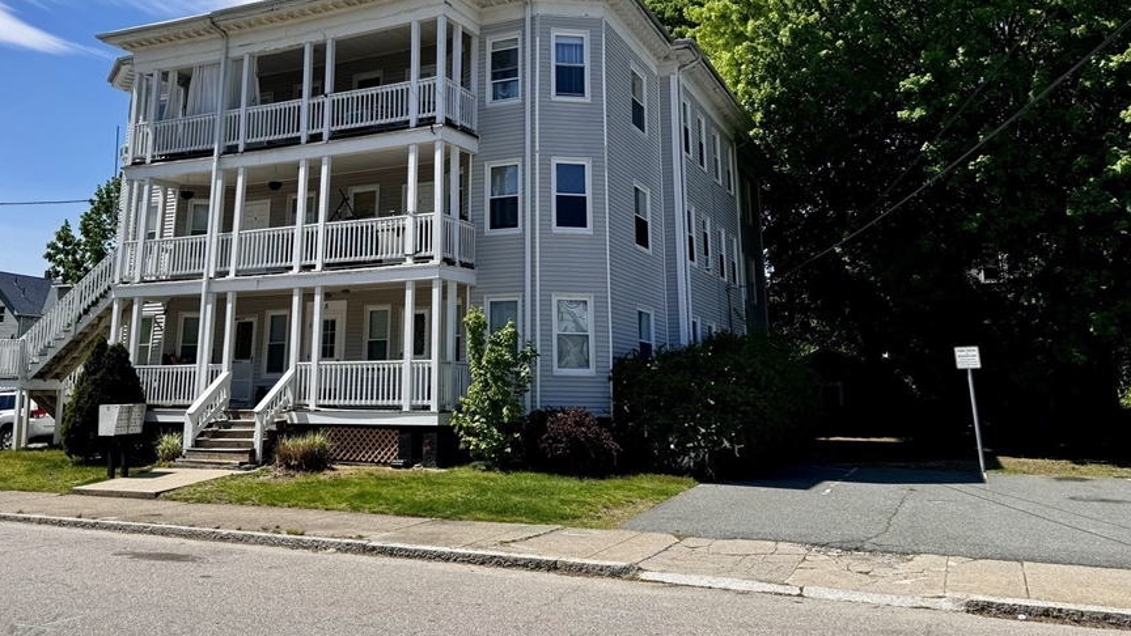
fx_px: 930
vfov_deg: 37.2
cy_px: 186
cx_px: 474
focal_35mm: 31
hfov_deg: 62.3
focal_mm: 6.76
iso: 80
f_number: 1.78
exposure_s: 1/4310
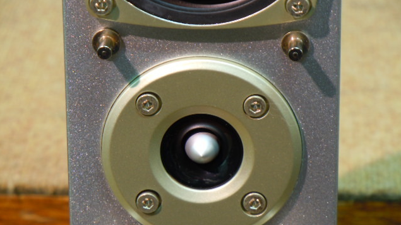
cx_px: 201
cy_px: 134
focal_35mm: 191
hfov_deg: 11.3
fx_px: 2031
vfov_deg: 6.4
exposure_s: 1/3
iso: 100
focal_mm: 31.4
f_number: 4.6
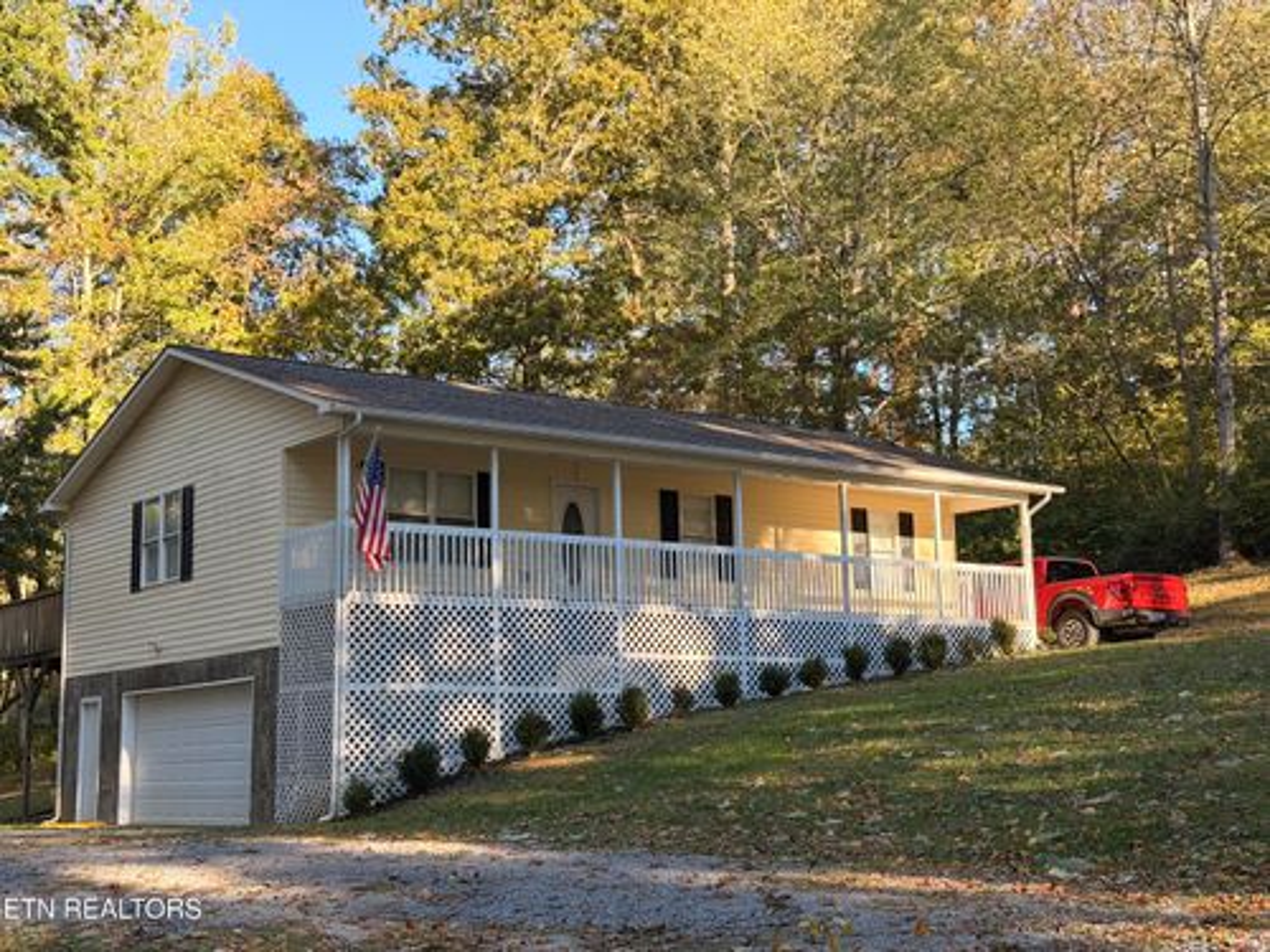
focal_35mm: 48
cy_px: 476
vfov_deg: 30.3
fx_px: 1761
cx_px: 635
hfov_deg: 39.7
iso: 80
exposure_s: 1/587
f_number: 1.78
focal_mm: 6.76
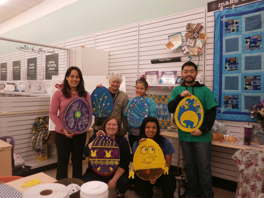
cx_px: 132
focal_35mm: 26
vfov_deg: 53.1
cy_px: 99
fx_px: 198
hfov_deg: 67.3
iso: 200
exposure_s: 1/60
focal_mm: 4.7
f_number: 2.8
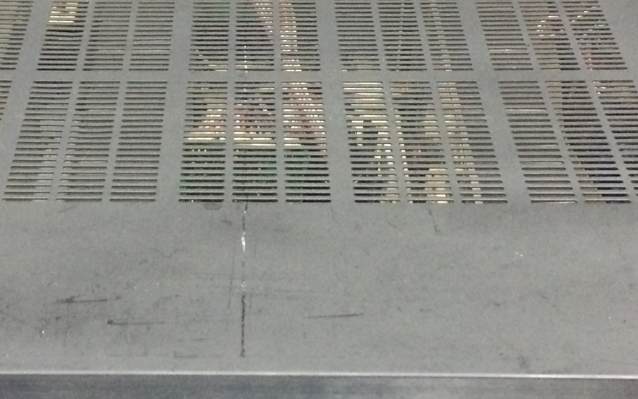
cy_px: 158
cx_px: 253
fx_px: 1304
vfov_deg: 17.4
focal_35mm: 75
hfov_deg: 27.4
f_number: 2.2
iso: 320
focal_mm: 4.15
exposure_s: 1/17
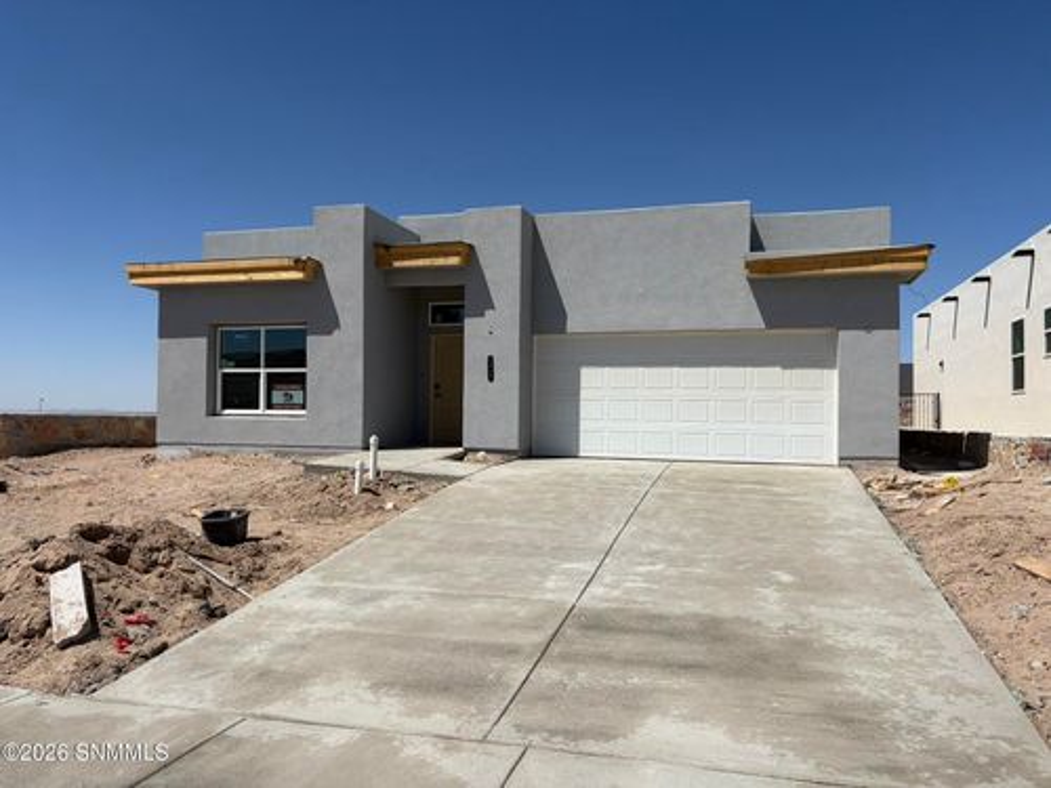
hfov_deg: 67.3
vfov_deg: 53.1
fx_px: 789
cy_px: 394
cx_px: 526
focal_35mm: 26
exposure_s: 1/7813
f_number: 1.6
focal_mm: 5.96
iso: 50
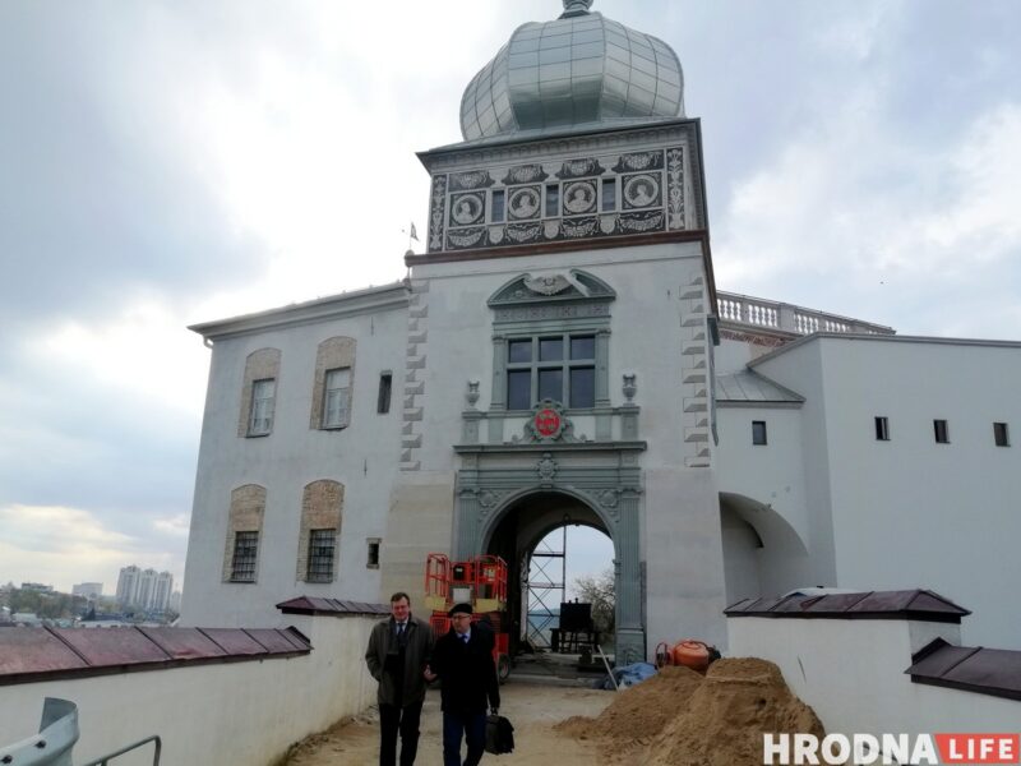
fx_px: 796
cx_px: 510
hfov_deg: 65.3
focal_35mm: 27
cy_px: 383
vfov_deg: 51.4
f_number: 1.8
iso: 50
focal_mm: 3.95
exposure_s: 1/689
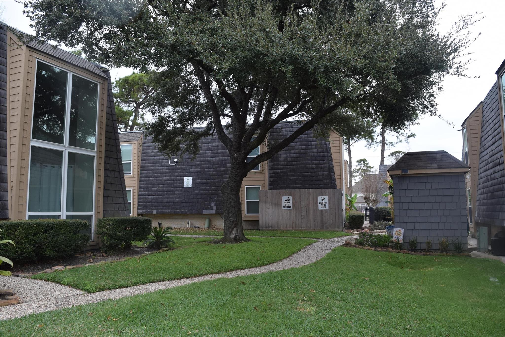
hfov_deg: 67.4
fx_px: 379
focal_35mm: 27
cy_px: 168
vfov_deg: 48.0
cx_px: 252
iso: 400
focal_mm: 18
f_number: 6.3
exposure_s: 1/160
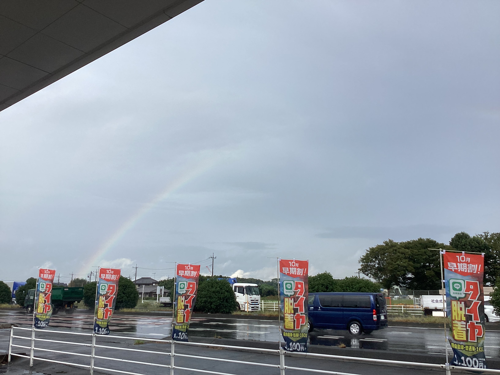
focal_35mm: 31
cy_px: 188
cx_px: 250
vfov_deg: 45.4
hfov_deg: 58.4
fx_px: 448
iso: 25
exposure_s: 1/574
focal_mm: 3.3
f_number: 2.4
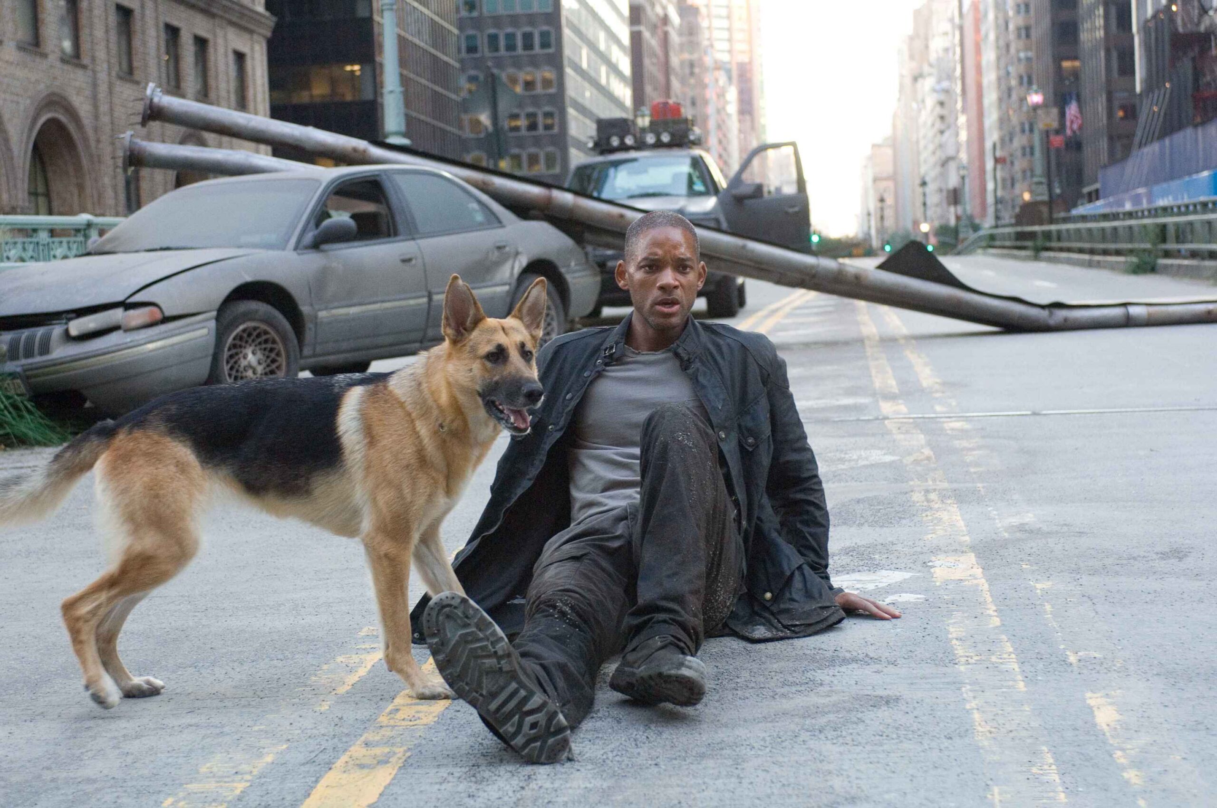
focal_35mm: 68
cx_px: 608
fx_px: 2279
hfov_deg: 29.9
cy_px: 404
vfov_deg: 20.1
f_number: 4
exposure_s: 1/125
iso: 640
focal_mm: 45
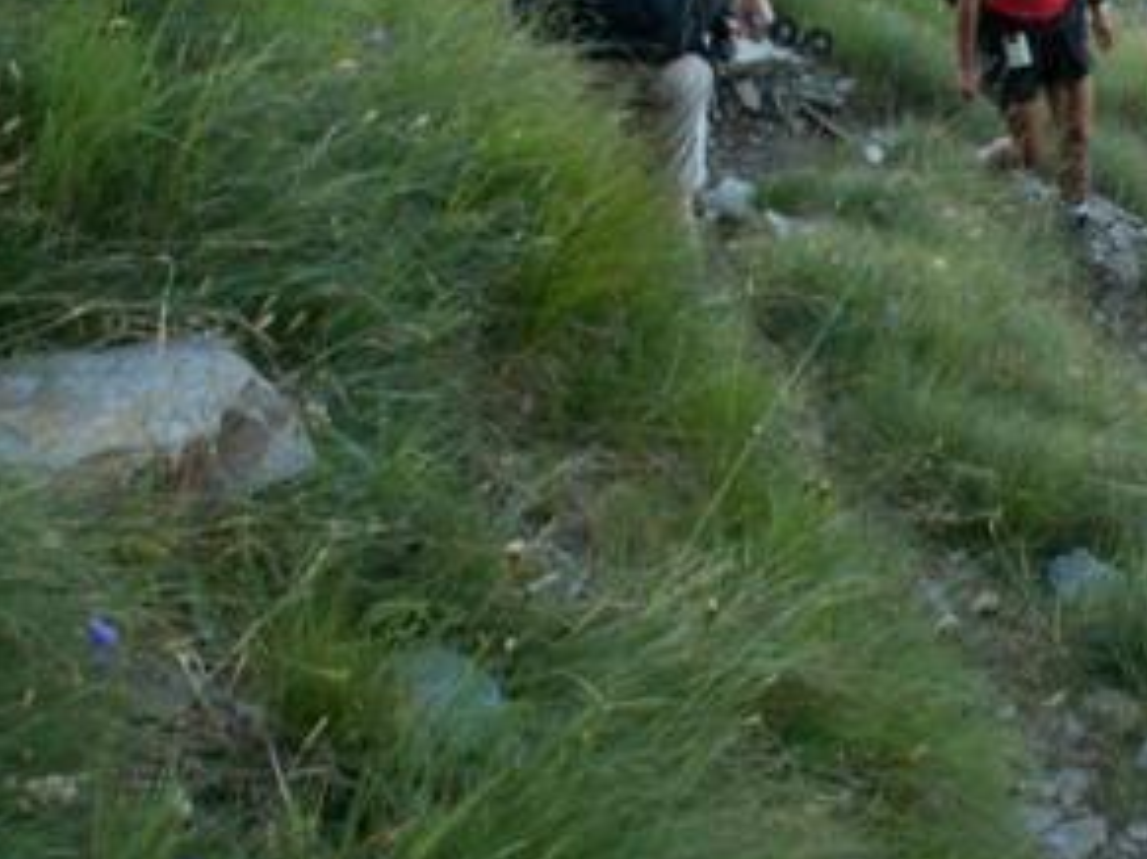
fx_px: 2550
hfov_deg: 24.4
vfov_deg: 18.9
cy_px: 138
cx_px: 1088
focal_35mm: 77
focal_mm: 5.86
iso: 50
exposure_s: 1/50
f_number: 3.2
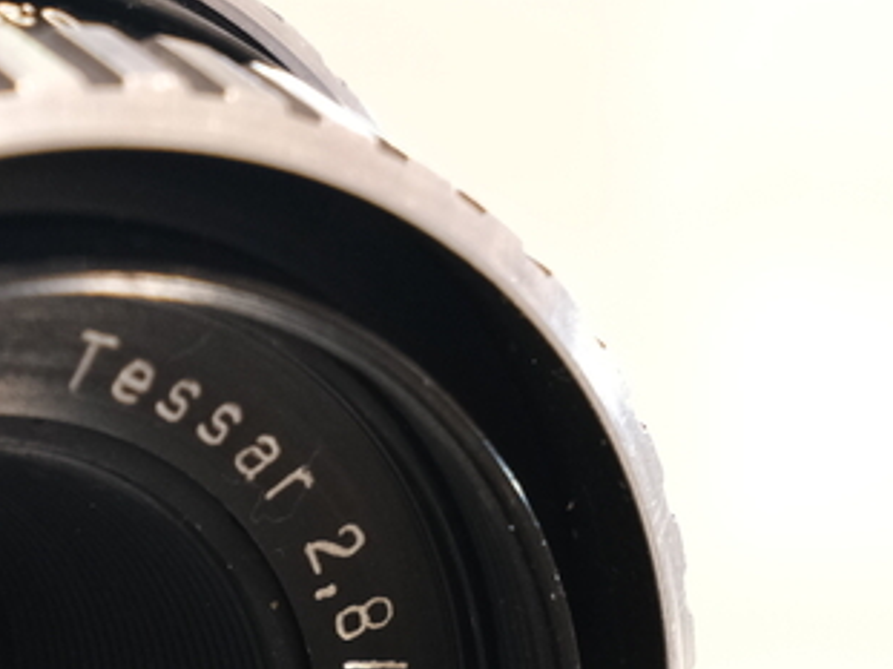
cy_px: 804
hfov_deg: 7.0
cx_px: -342
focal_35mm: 278
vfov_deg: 5.3
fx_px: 7169
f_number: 5.6
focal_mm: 50
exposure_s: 1/50
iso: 1600
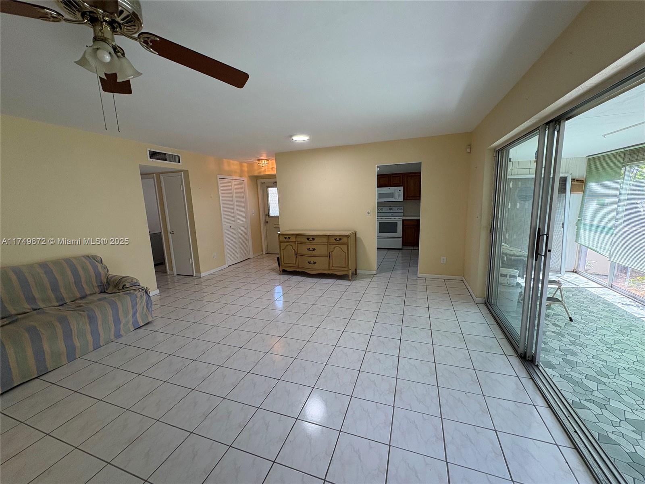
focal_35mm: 14
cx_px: 322
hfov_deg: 102.1
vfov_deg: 85.7
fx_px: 261
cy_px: 242
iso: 250
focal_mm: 2.22
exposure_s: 1/120
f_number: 2.2
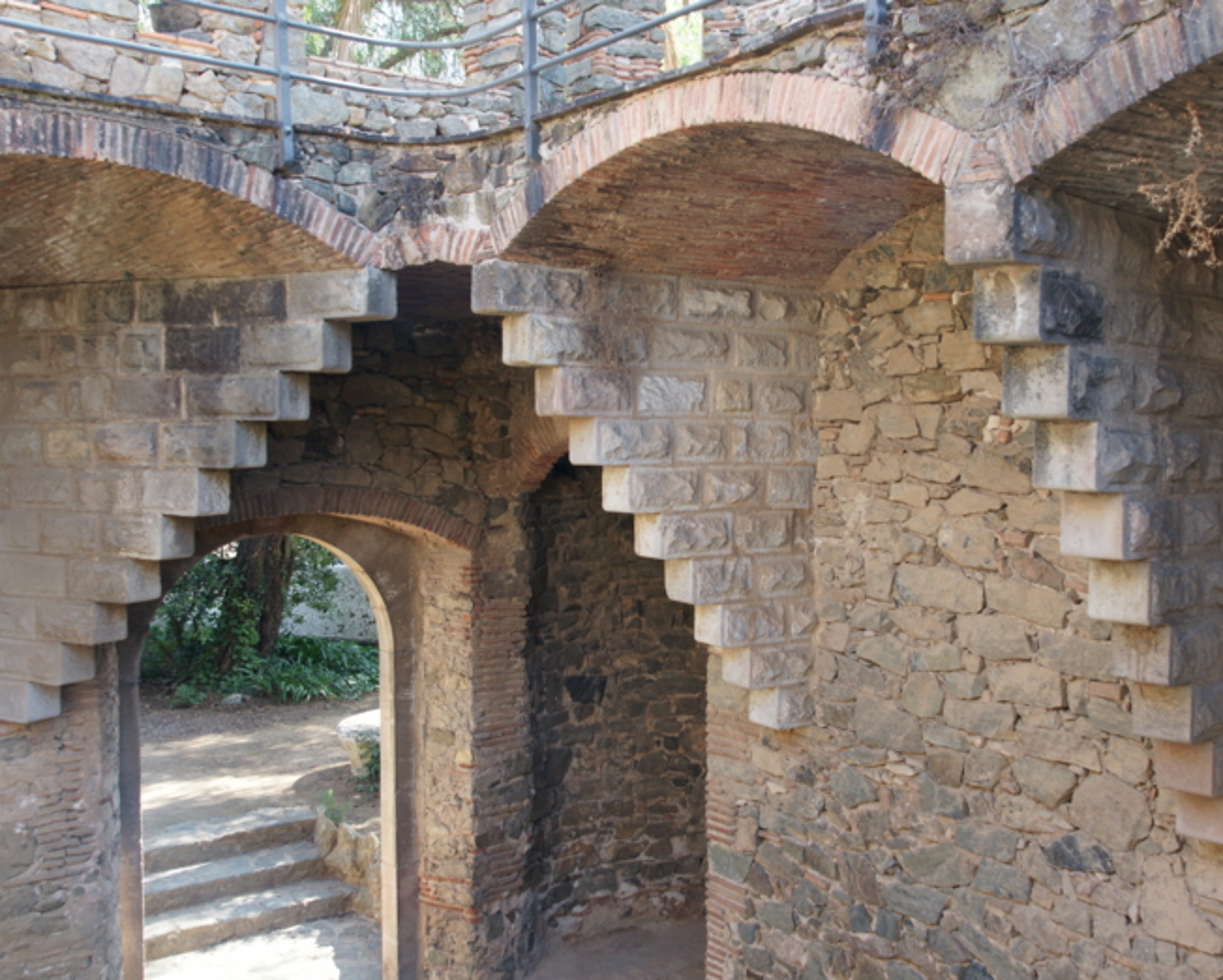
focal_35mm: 38
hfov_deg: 47.9
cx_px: 628
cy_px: 497
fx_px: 1376
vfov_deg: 39.2
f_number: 5.6
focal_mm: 22
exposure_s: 1/50
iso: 200
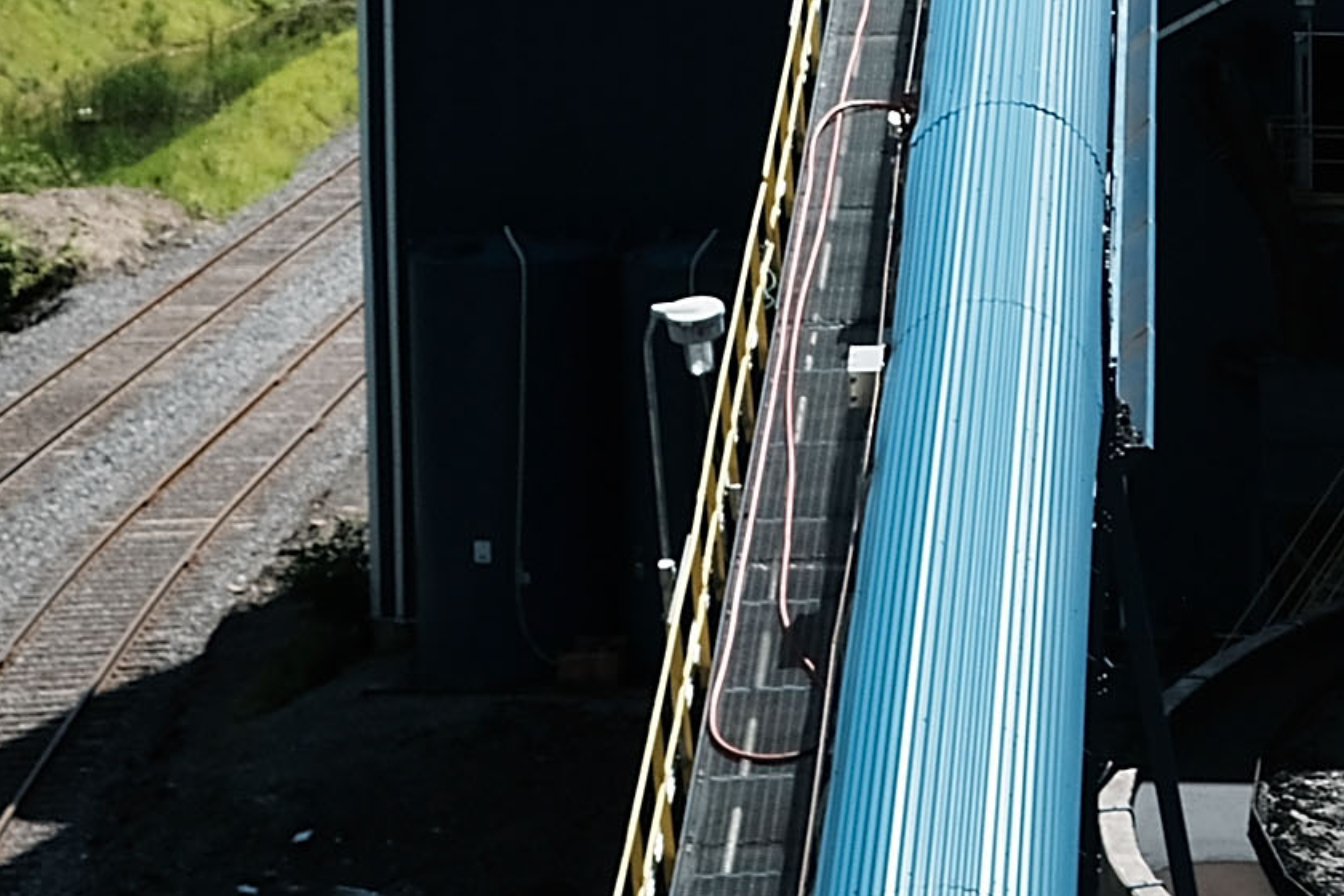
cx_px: 2134
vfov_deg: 10.8
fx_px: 4666
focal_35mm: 125
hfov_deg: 15.0
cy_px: -158
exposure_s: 1/800
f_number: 6.4
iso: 200
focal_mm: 23
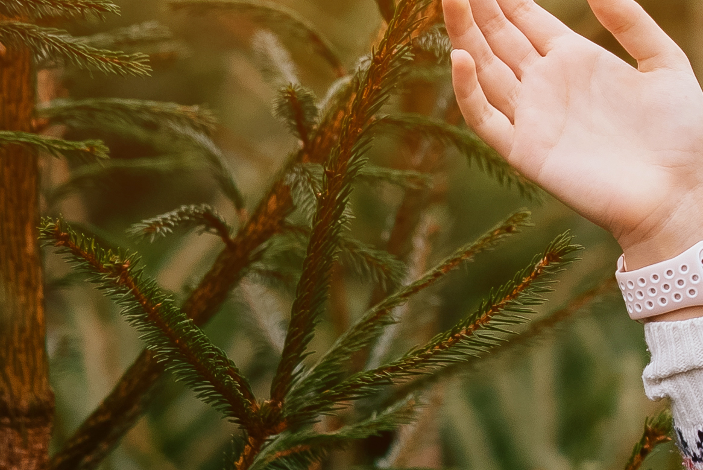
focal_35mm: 309
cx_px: 1235
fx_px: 6038
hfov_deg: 6.5
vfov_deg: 4.5
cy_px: 147
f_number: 2.5
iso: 320
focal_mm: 85
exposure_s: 1/640
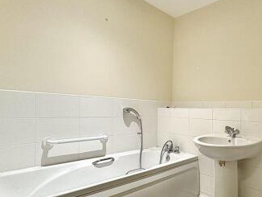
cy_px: 113
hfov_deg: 65.1
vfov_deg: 54.7
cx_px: 196
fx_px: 189
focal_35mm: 25
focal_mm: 2.22
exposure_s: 1/50
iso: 250
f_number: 2.2
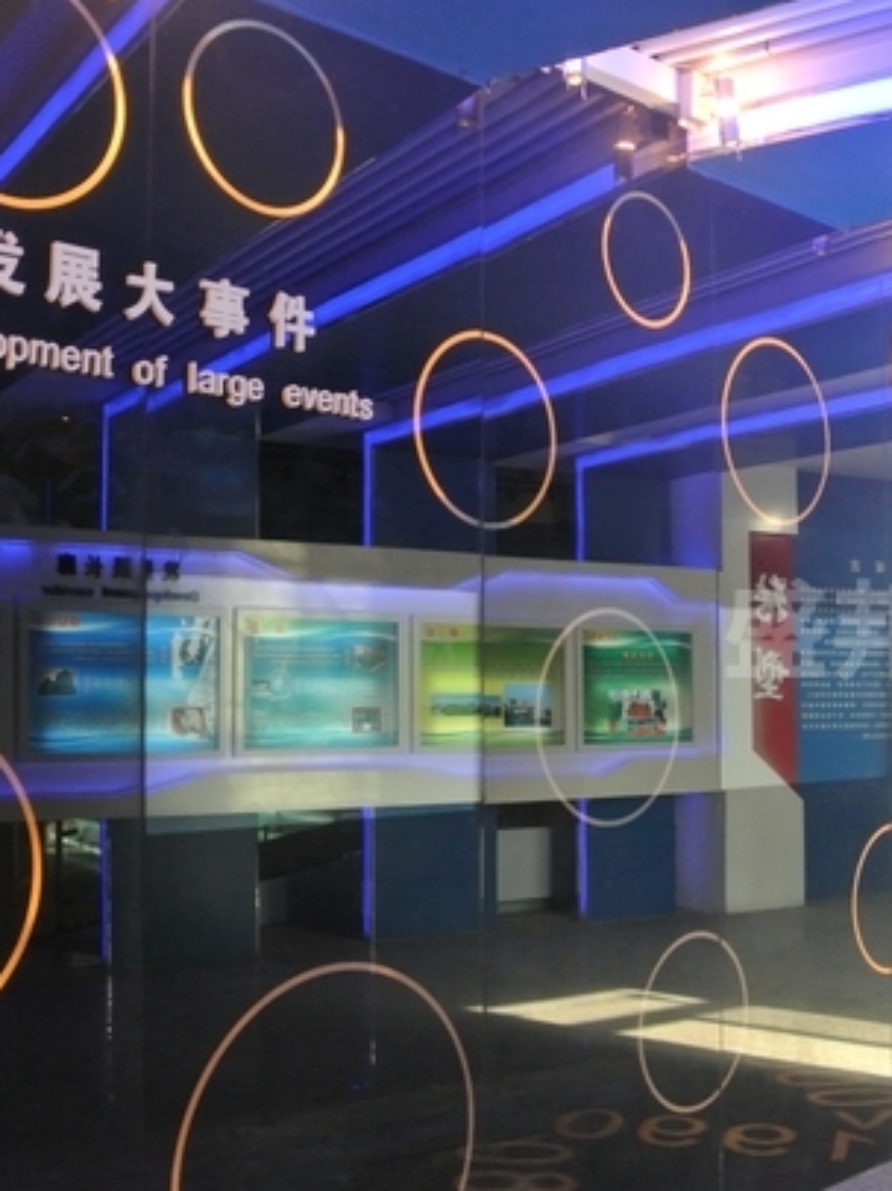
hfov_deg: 35.1
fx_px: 1410
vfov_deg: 45.8
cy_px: 625
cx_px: 423
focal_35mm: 41
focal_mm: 10
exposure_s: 1/60
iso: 800
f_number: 3.5
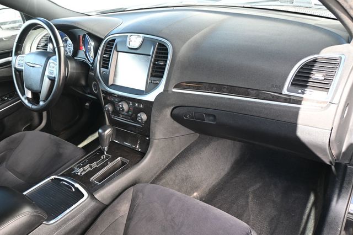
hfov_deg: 62.0
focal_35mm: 30
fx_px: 294
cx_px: 176
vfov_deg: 43.6
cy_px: 118
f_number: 3.8
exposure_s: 1/125
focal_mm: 20
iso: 560
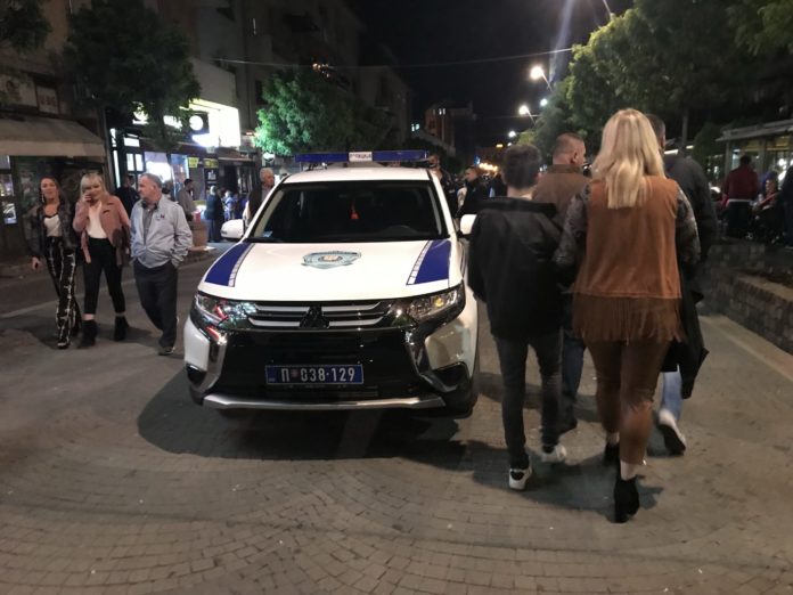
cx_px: 396
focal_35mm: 28
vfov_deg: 49.7
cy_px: 298
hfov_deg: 63.4
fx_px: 641
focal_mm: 3.99
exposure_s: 1/5
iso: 100
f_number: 1.8
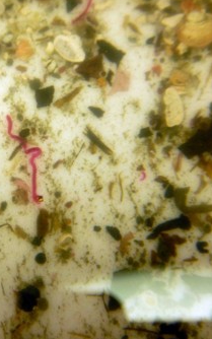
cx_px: -9
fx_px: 739
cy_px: 168
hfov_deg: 16.0
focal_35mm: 80
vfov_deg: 25.8
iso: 125
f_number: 4.4
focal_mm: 10.1
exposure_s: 1/50
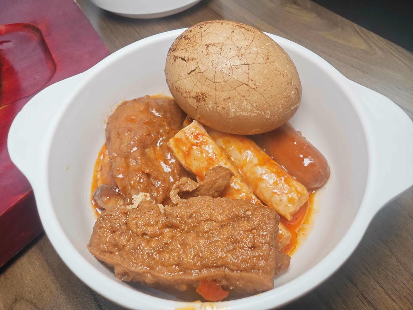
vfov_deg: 58.9
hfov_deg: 73.9
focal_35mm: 23
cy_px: 155
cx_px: 206
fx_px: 274
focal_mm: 2.03
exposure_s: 1/126
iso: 50
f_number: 1.8
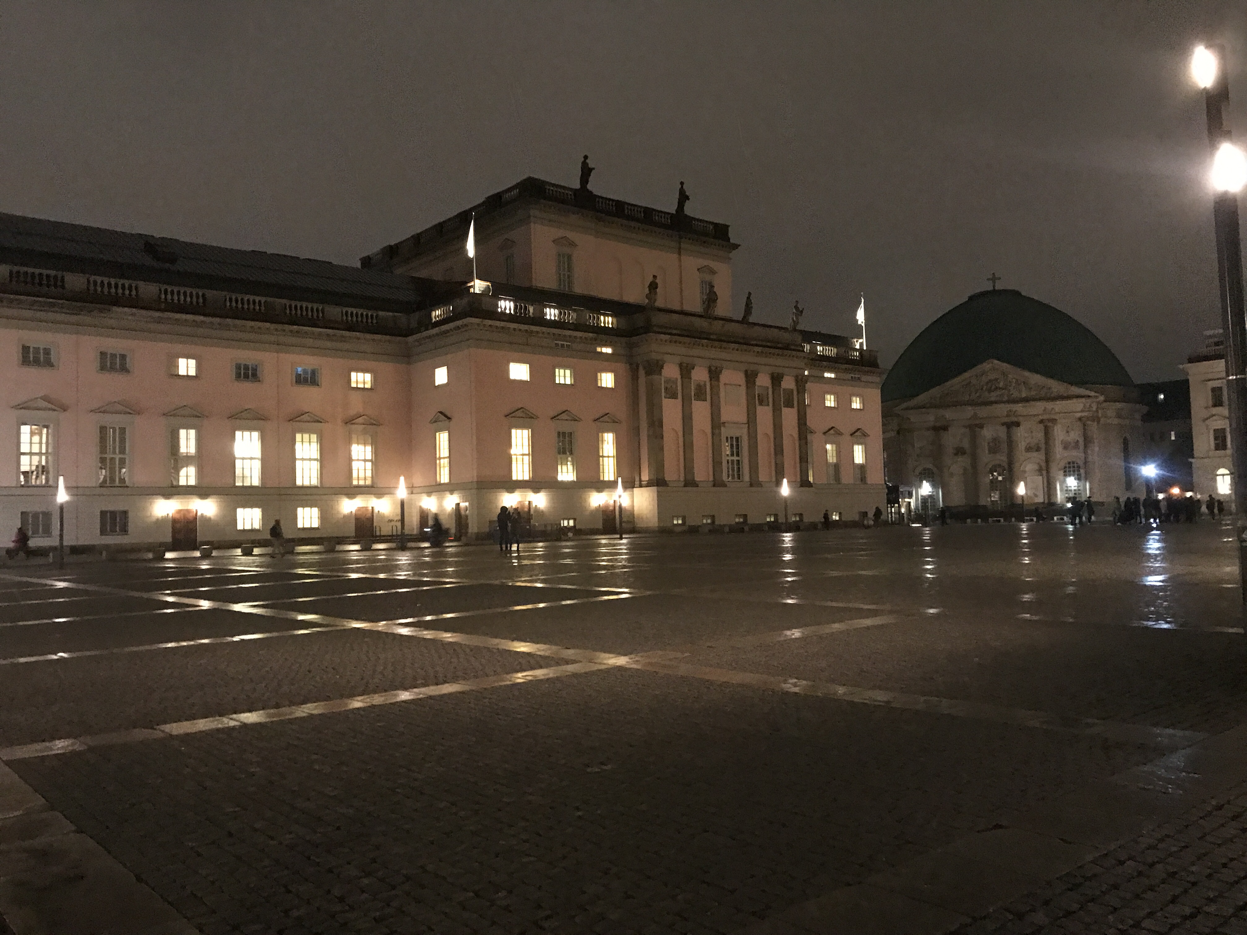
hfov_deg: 63.4
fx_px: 1009
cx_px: 624
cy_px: 468
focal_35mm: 28
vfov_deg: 49.7
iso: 160
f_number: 1.8
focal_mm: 3.99
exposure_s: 1/4
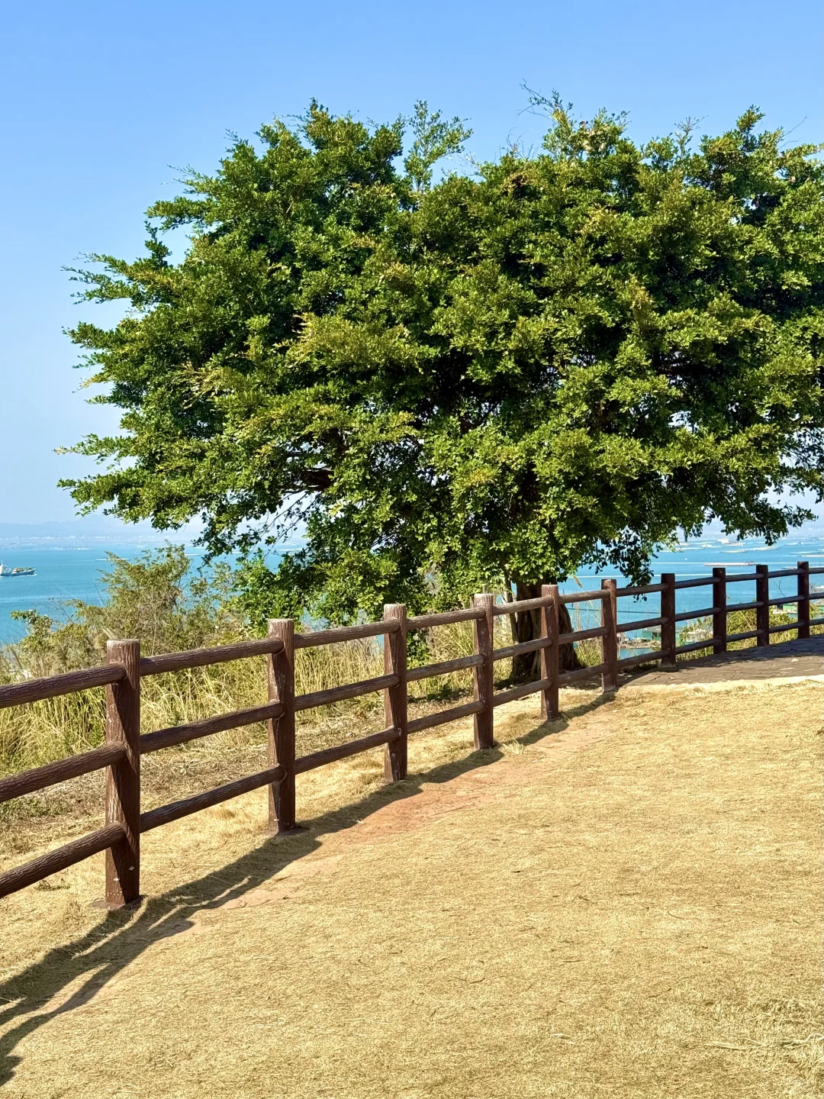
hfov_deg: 30.3
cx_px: 412
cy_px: 550
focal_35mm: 48
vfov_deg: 39.7
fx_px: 1523
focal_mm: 6.76
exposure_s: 1/3704
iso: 64
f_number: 1.78
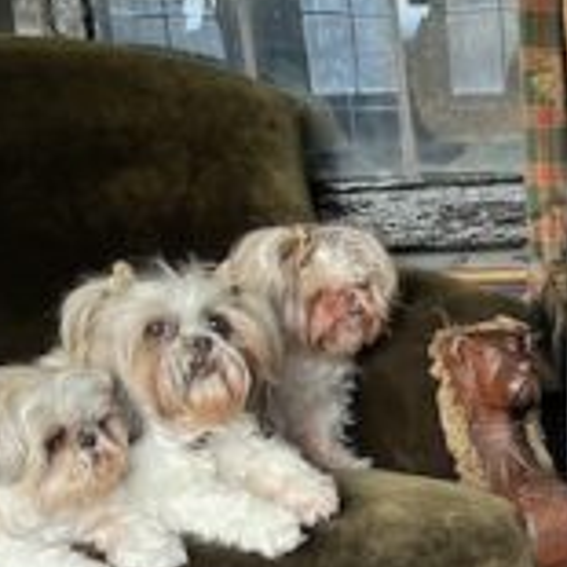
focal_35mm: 89
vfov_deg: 19.3
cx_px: 933
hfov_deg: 17.0
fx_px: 1649
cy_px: 443
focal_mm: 5.1
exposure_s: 1/60
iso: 400
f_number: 1.6
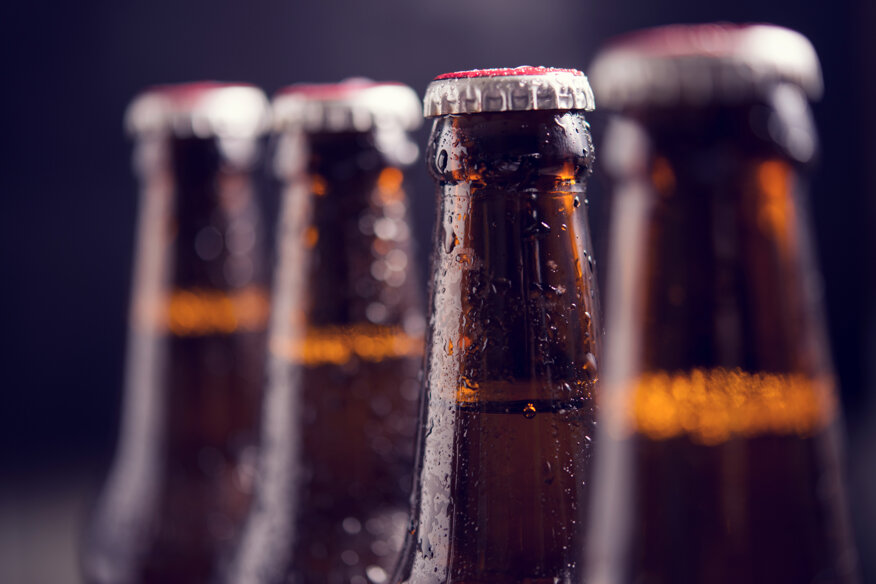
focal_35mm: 60
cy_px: 292
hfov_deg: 33.4
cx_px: 438
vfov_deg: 22.6
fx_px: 1460
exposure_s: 1/125
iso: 100
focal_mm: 60
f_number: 3
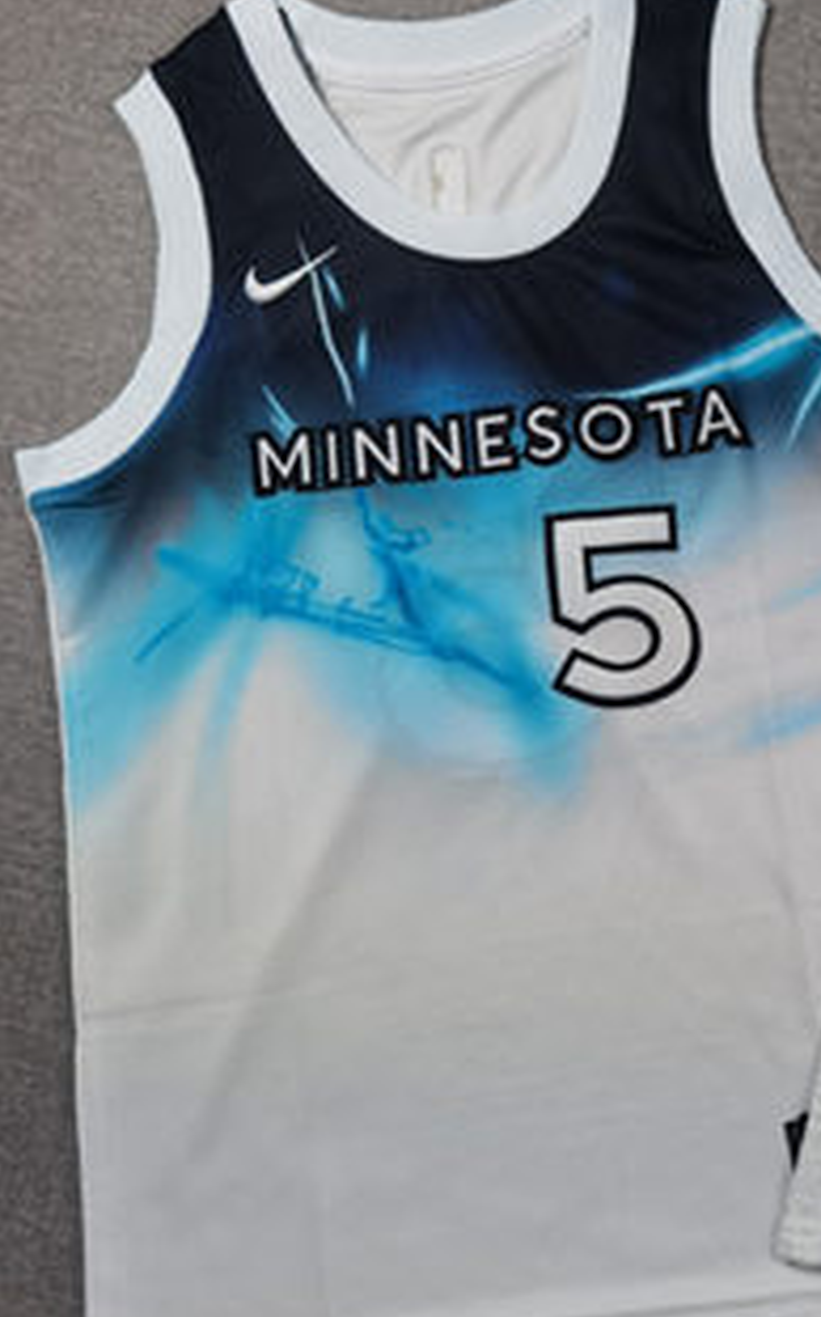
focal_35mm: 46
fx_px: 1649
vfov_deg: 43.5
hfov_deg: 25.5
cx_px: 948
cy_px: 705
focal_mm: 6.71
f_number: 1.9
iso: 160
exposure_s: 1/806
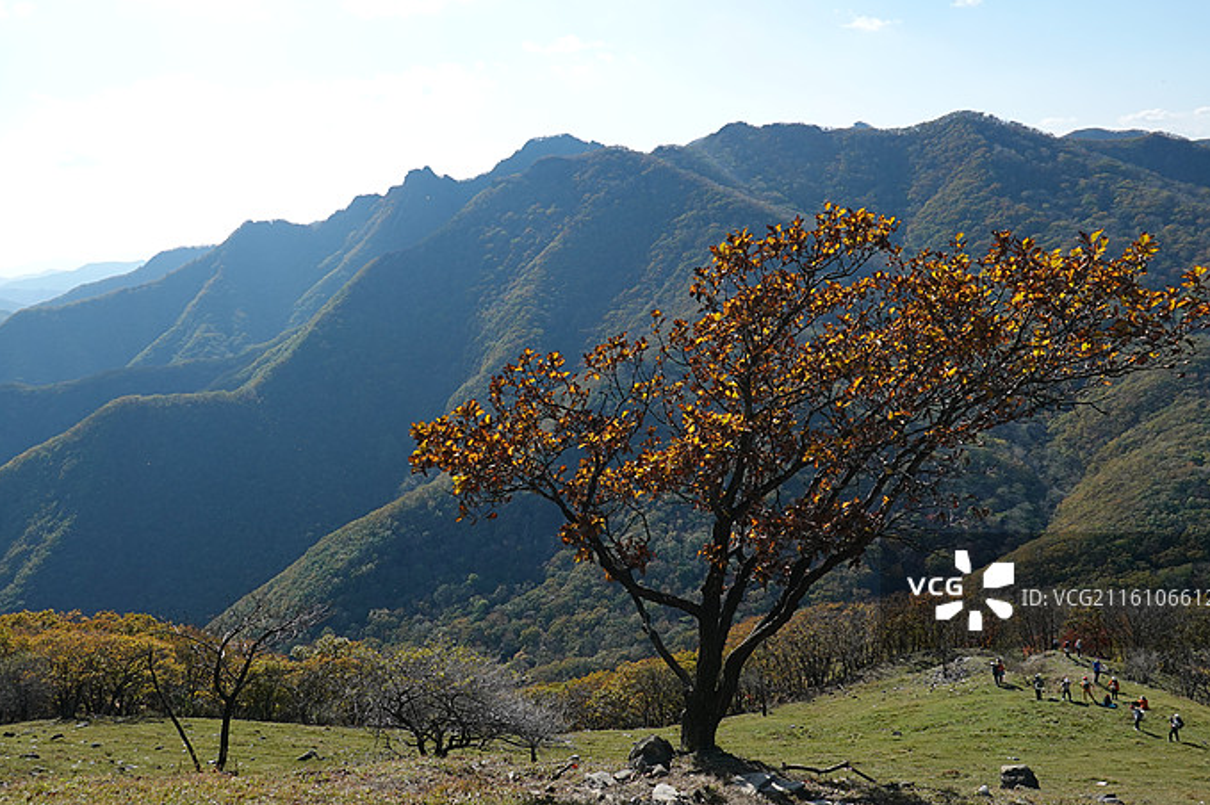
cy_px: 370
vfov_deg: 39.9
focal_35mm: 33
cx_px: 565
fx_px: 1109
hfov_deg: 57.2
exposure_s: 1/1000
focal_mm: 10.38
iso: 125
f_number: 4.5
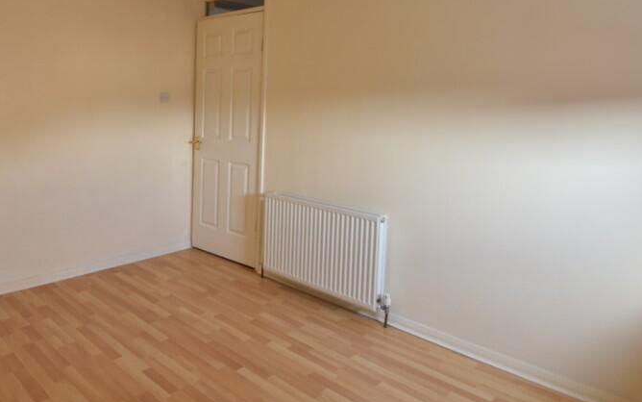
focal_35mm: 26
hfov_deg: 67.6
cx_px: 184
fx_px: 451
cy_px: 126
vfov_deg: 47.0
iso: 100
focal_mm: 11
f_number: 4.5
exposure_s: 1/25
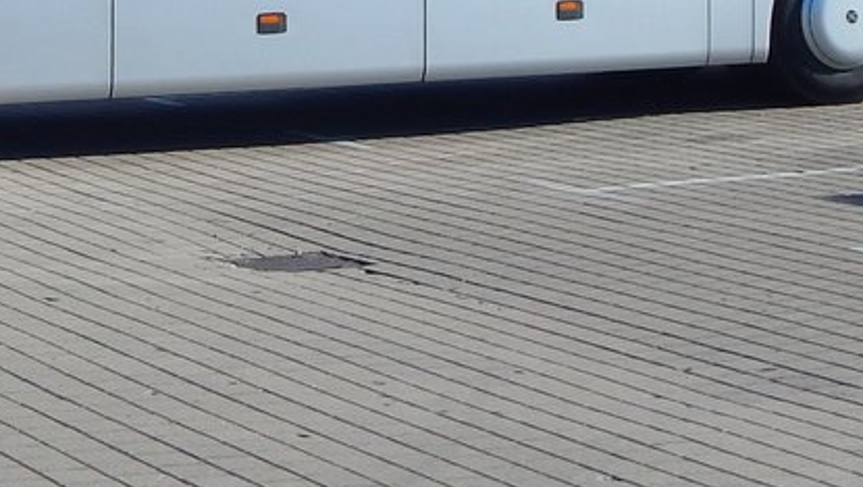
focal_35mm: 107
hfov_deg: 19.7
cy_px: -362
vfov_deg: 10.7
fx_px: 2450
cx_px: 137
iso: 125
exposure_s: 1/400
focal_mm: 6.1
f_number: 6.7
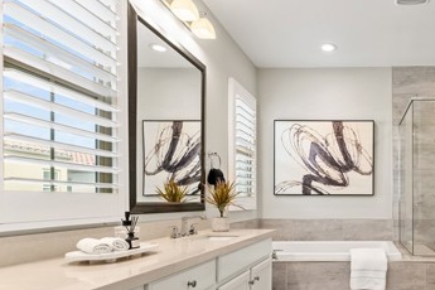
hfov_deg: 62.1
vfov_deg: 48.5
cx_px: 362
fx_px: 314
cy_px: 200
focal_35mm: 26
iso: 200
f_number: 6.3
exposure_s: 1/8
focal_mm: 14
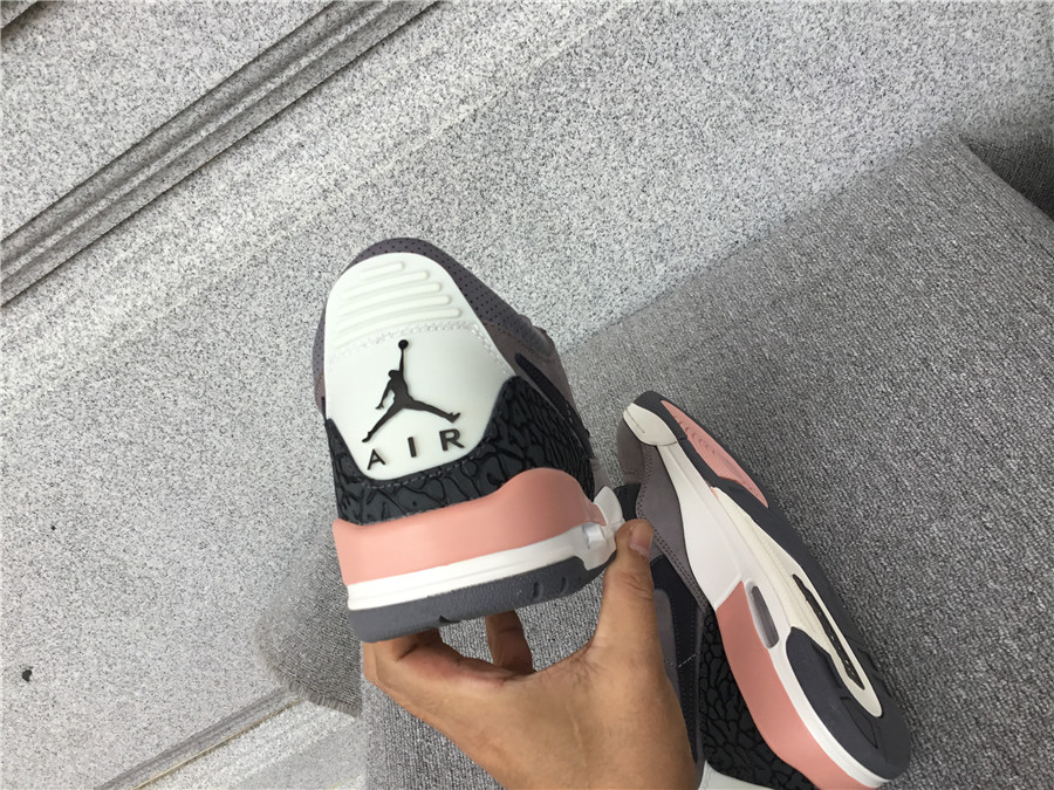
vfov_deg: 45.4
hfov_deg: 58.4
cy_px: 395
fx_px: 944
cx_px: 527
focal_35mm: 31
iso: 40
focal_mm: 3.3
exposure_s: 1/120
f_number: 2.4
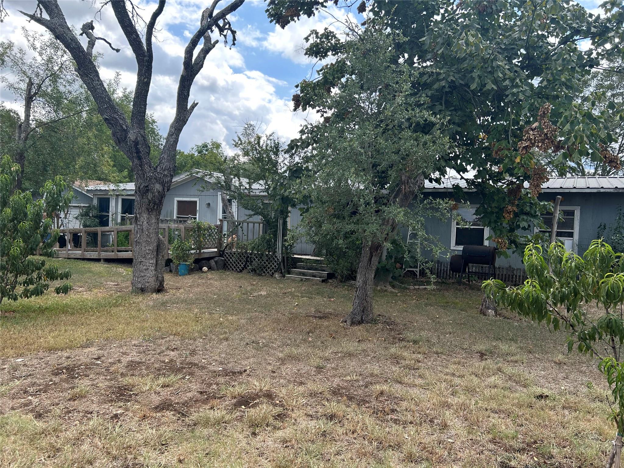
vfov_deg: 53.1
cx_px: 312
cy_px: 234
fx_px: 469
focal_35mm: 26
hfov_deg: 67.3
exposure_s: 1/1196
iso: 50
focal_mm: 5.7
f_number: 1.5
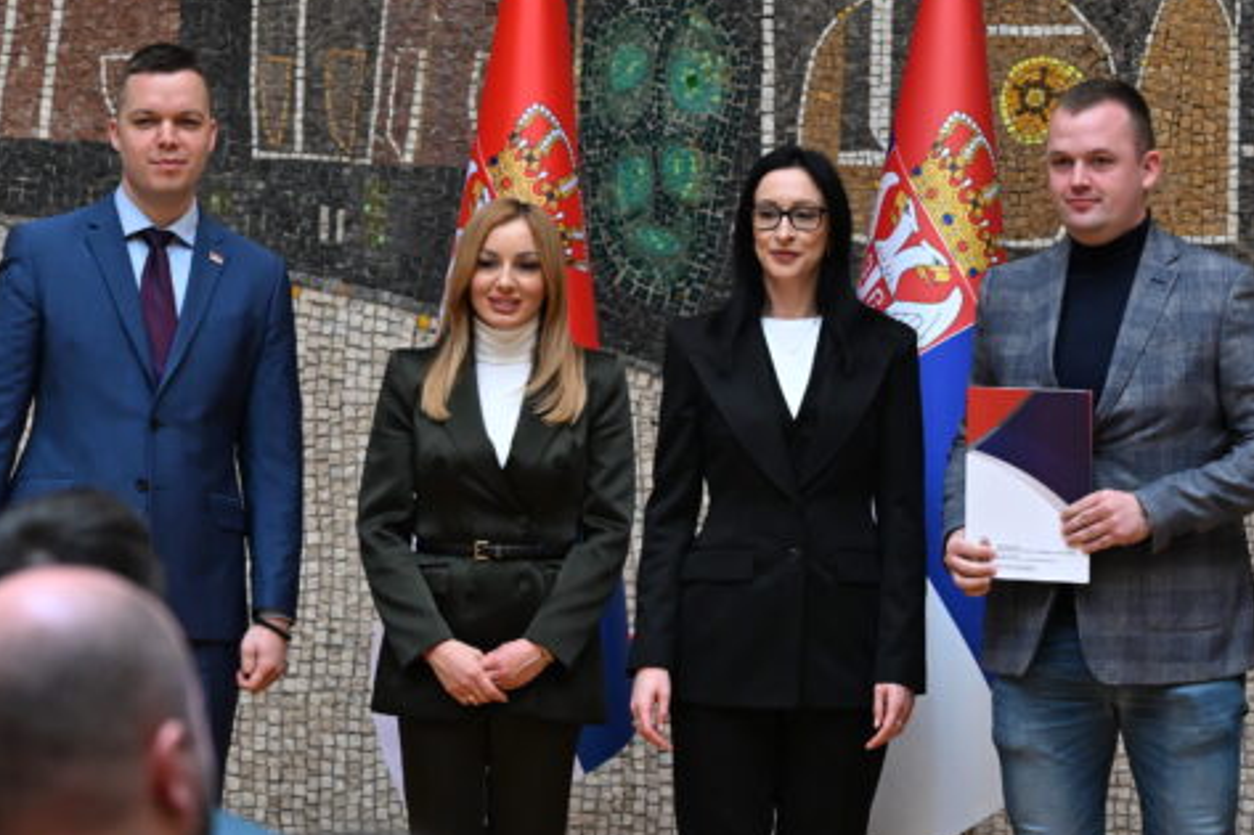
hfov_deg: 10.4
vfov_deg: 6.9
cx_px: 657
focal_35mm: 198
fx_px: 6894
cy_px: 448
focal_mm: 104
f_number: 4
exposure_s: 1/200
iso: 4000
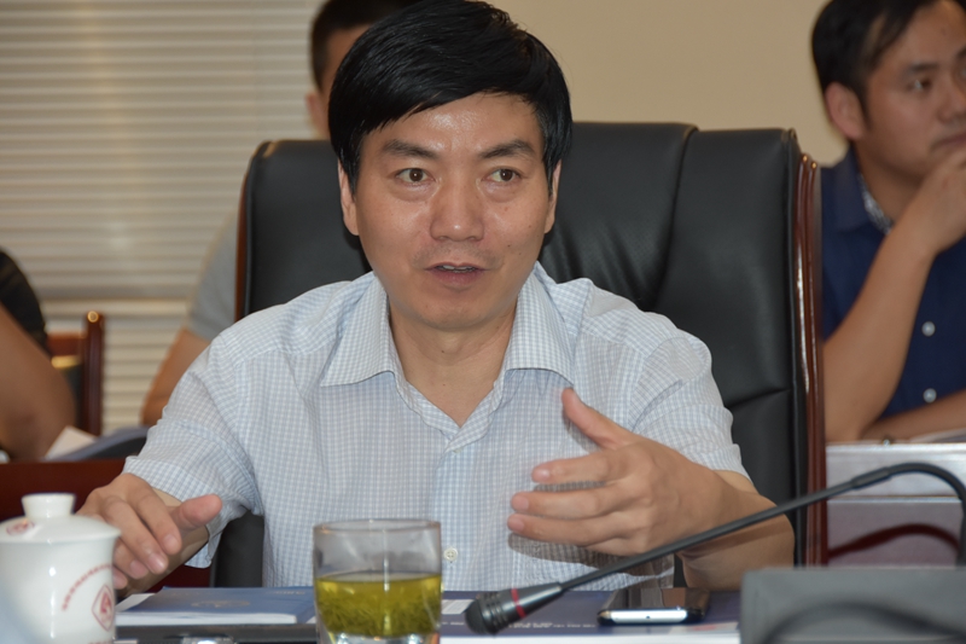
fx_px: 4507
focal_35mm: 168
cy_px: 322
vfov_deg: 8.2
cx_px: 483
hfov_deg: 12.2
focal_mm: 112
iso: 800
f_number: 5.3
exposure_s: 1/30
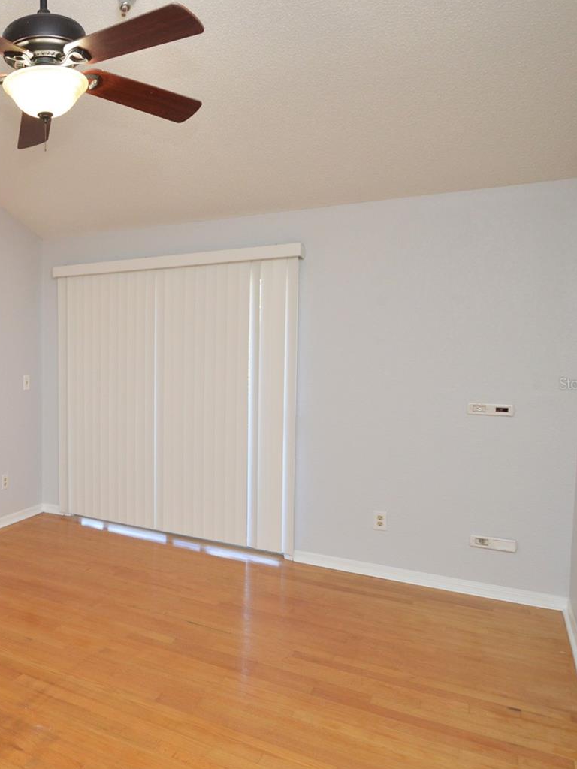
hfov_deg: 45.0
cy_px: 383
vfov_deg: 65.3
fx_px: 600
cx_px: 25
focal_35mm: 27
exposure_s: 1/60
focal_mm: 12
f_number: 4
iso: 640
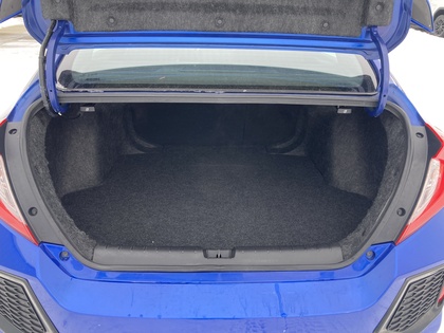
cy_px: 166
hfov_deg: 63.4
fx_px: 359
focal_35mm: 28
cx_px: 222
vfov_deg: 49.7
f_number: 1.8
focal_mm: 3.99
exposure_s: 1/121
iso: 20
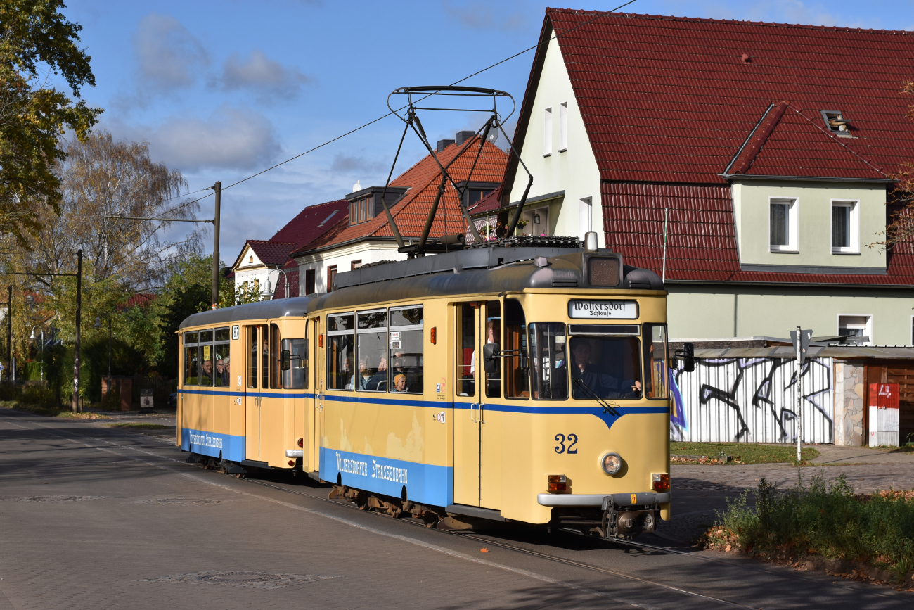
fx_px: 1904
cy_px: 305
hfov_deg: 27.0
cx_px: 457
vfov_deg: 18.2
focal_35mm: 75
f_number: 8
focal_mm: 50
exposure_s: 1/1000
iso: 200
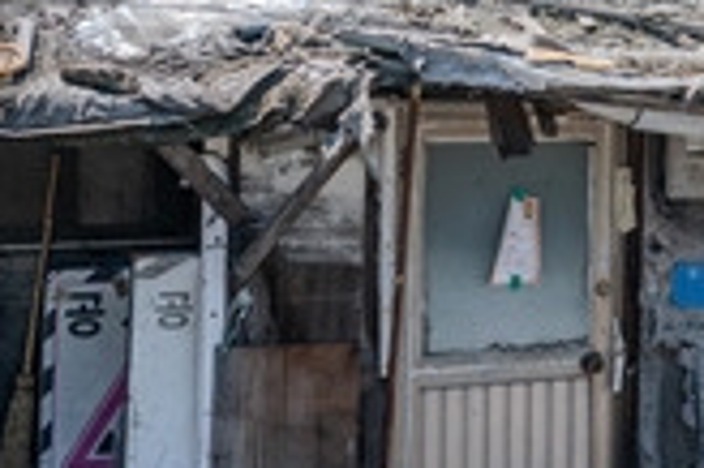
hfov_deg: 20.4
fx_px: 1719
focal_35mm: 88
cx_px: 1004
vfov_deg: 15.2
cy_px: -26
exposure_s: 1/4000
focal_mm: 24
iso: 500
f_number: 2.8
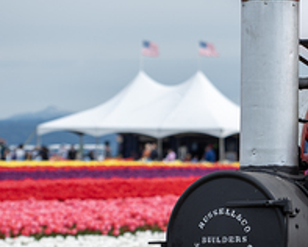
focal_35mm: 314
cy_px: 245
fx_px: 2865
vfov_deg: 4.9
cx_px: 394
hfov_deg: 6.1
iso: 100
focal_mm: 110
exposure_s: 1/640
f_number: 5.6
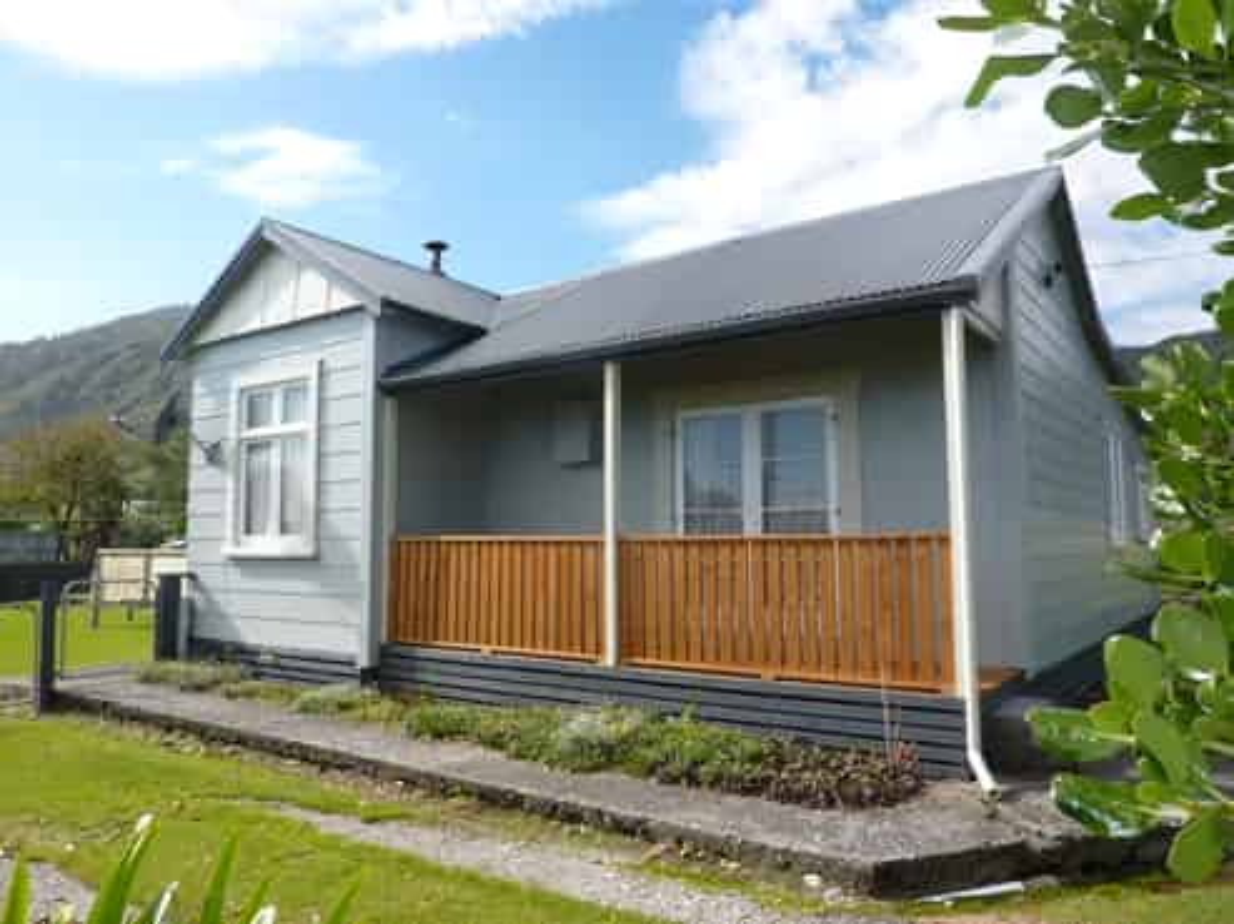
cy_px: 462
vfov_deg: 54.8
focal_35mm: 25
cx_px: 617
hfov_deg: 69.4
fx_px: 891
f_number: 4
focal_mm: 4.1
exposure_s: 1/500
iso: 100
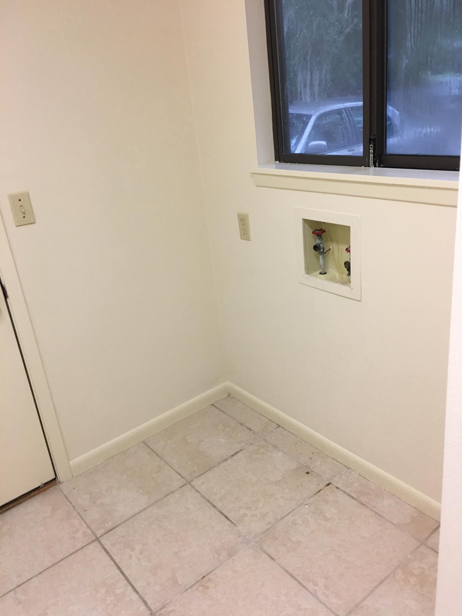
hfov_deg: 48.2
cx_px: 231
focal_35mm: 29
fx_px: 516
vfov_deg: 61.7
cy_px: 308
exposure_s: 1/15
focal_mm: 4.15
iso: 40
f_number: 2.2
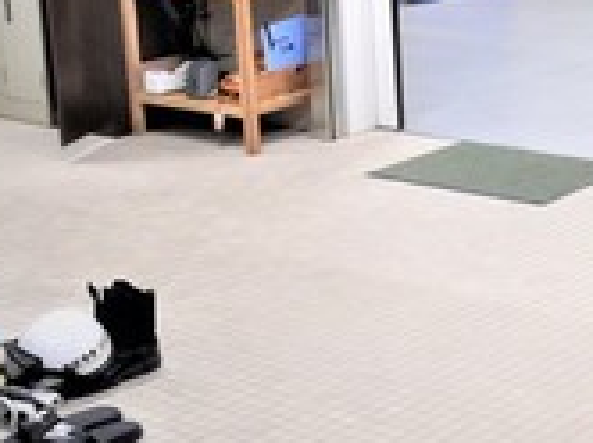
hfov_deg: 21.1
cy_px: 29
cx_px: 689
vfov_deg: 16.7
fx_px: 1488
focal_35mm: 87
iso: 400
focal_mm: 15
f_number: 3.6
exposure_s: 1/60
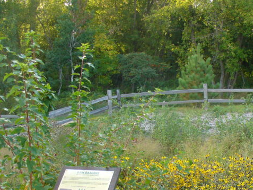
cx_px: 180
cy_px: 155
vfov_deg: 23.3
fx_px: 453
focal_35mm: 62
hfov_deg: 30.8
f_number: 2.8
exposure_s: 1/80
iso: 80
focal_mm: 6.1
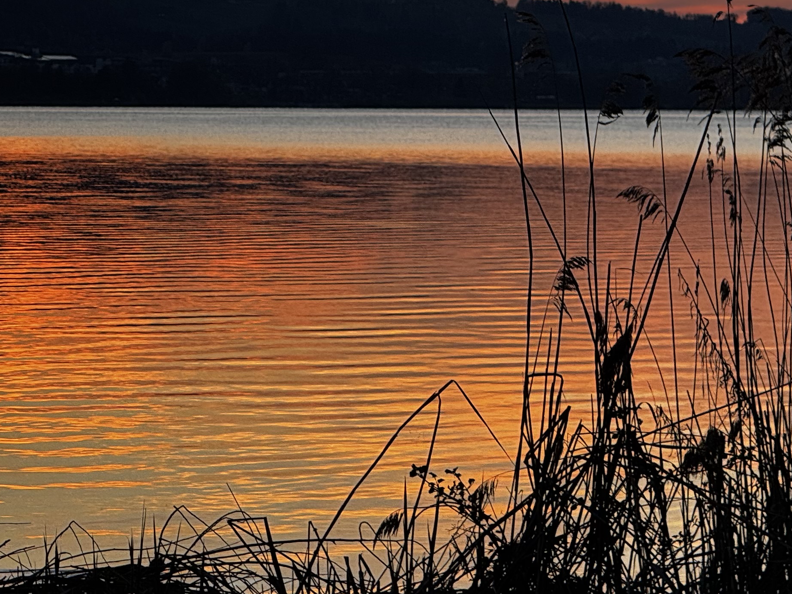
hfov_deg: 7.6
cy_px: 118
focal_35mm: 262
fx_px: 5994
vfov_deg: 5.7
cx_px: 247
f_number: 2.8
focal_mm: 15.66
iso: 50
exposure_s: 1/273
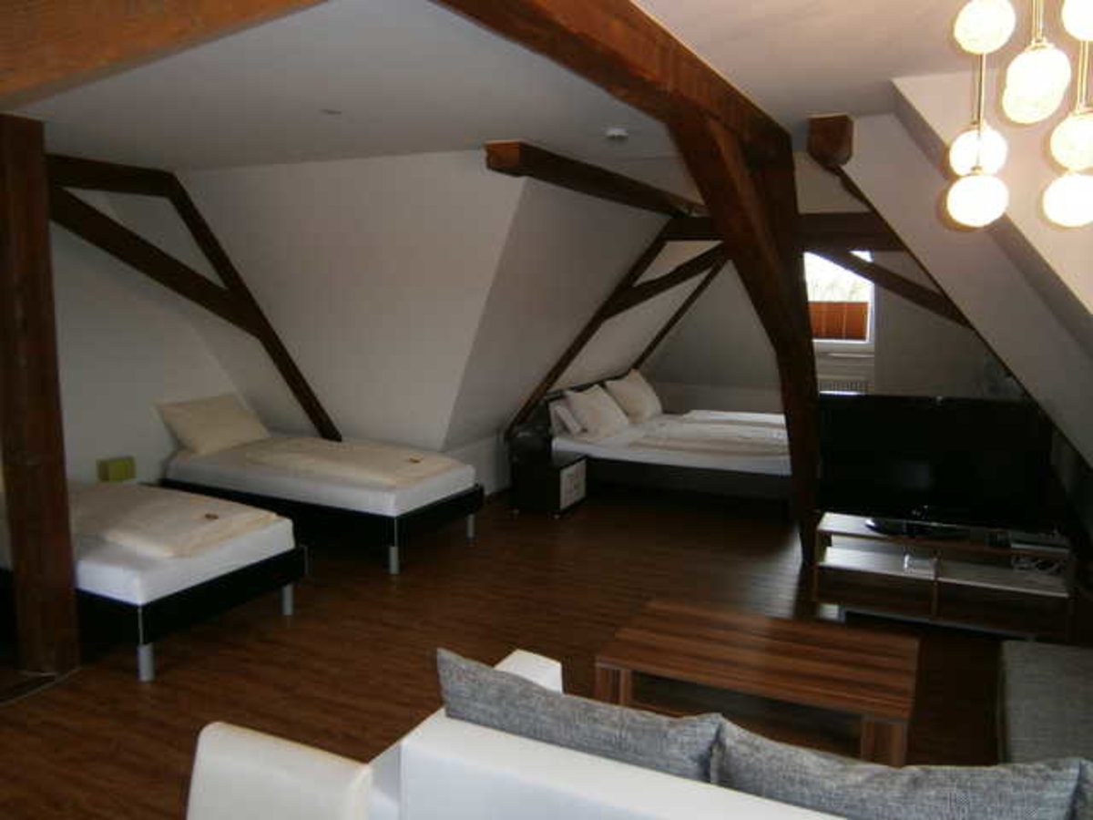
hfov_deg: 67.3
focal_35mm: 26
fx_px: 821
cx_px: 546
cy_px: 410
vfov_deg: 53.1
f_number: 2.8
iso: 125
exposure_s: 1/30
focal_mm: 4.7
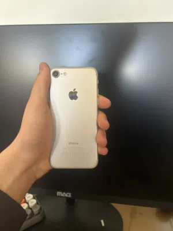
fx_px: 173
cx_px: 86
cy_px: 116
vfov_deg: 67.3
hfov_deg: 53.1
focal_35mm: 26
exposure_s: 1/60
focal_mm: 5.7
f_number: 1.5
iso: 250
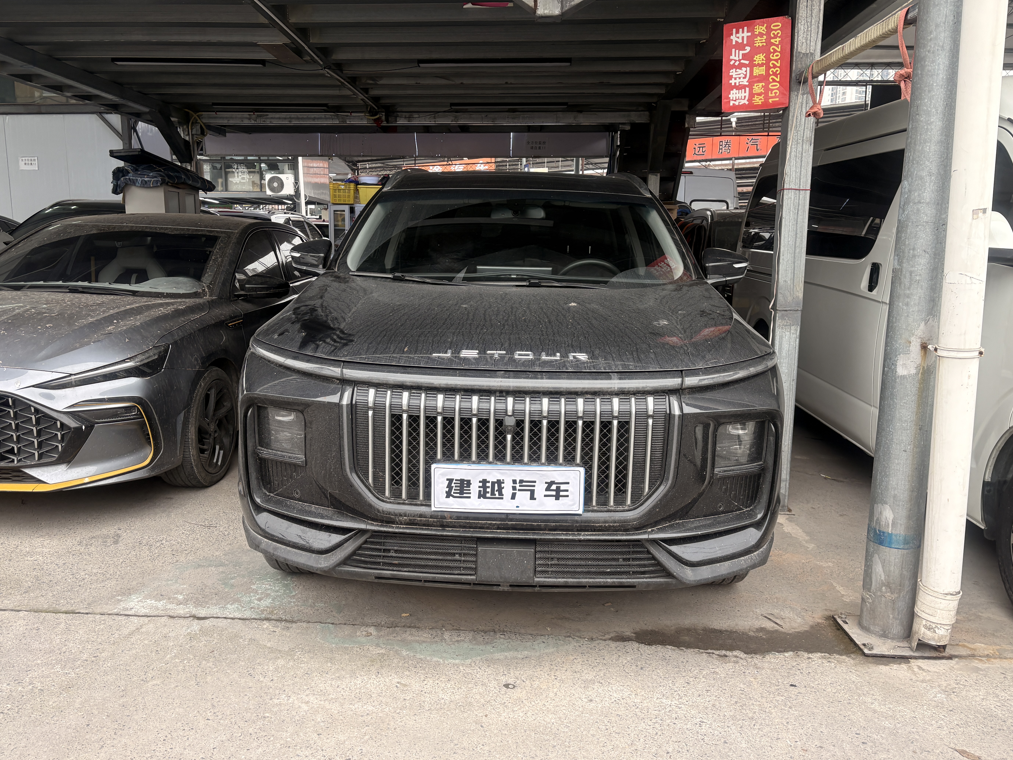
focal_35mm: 27
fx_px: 790
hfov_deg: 65.3
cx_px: 502
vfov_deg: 51.4
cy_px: 387
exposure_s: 1/121
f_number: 1.6
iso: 80
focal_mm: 5.96
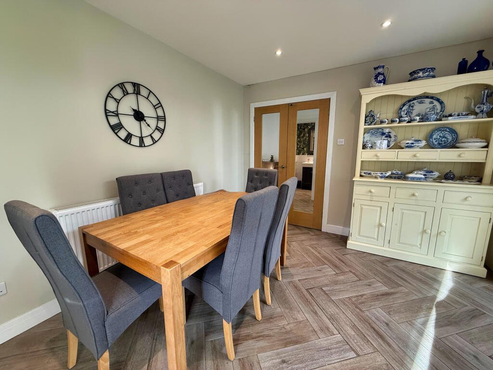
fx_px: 199
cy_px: 185
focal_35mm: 14
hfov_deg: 102.1
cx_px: 246
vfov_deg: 85.7
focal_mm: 2.22
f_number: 2.2
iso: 250
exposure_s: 1/100
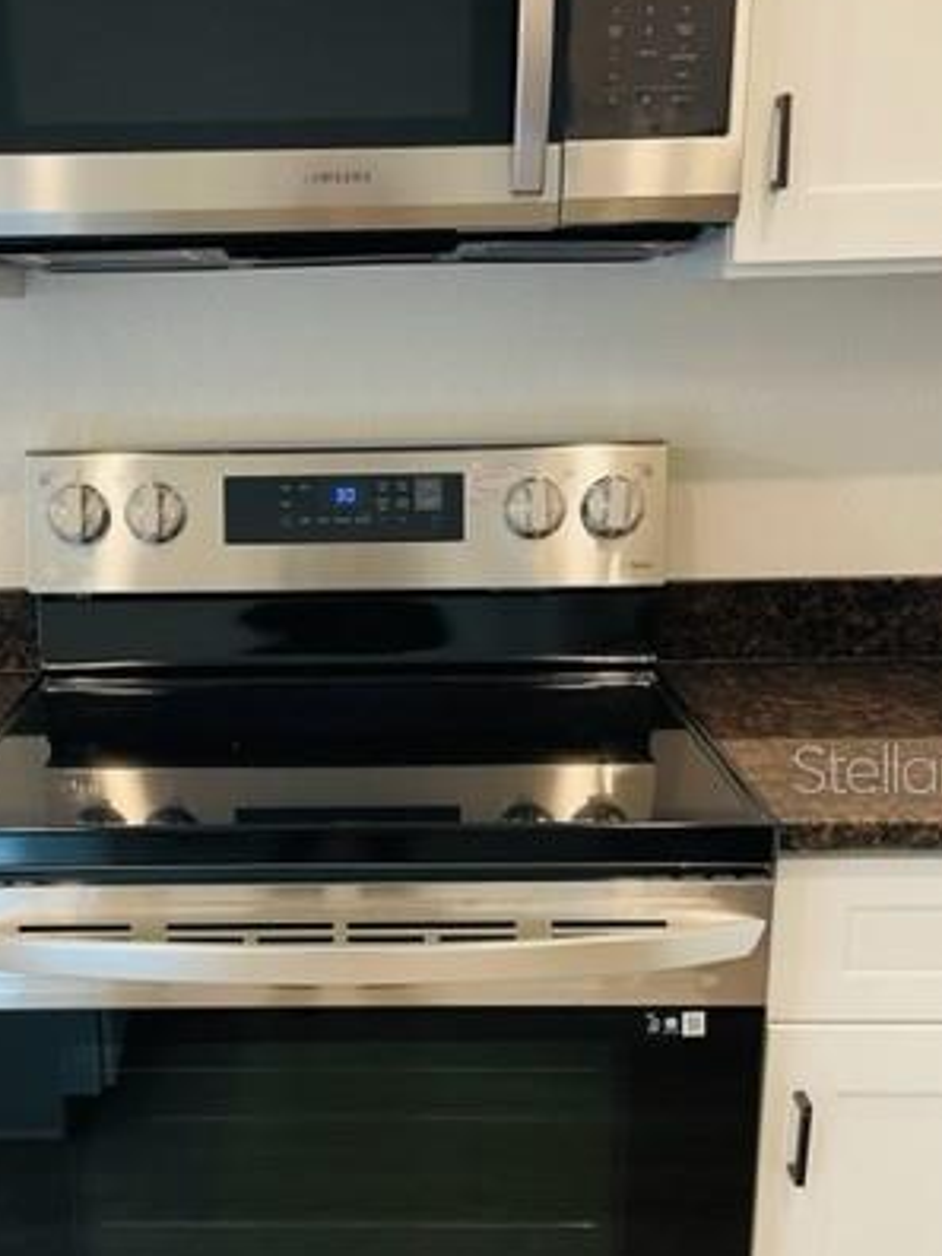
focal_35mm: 42
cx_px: 330
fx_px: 1524
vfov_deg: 44.5
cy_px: 768
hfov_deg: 34.1
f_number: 1.6
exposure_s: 1/60
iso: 80
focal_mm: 4.2
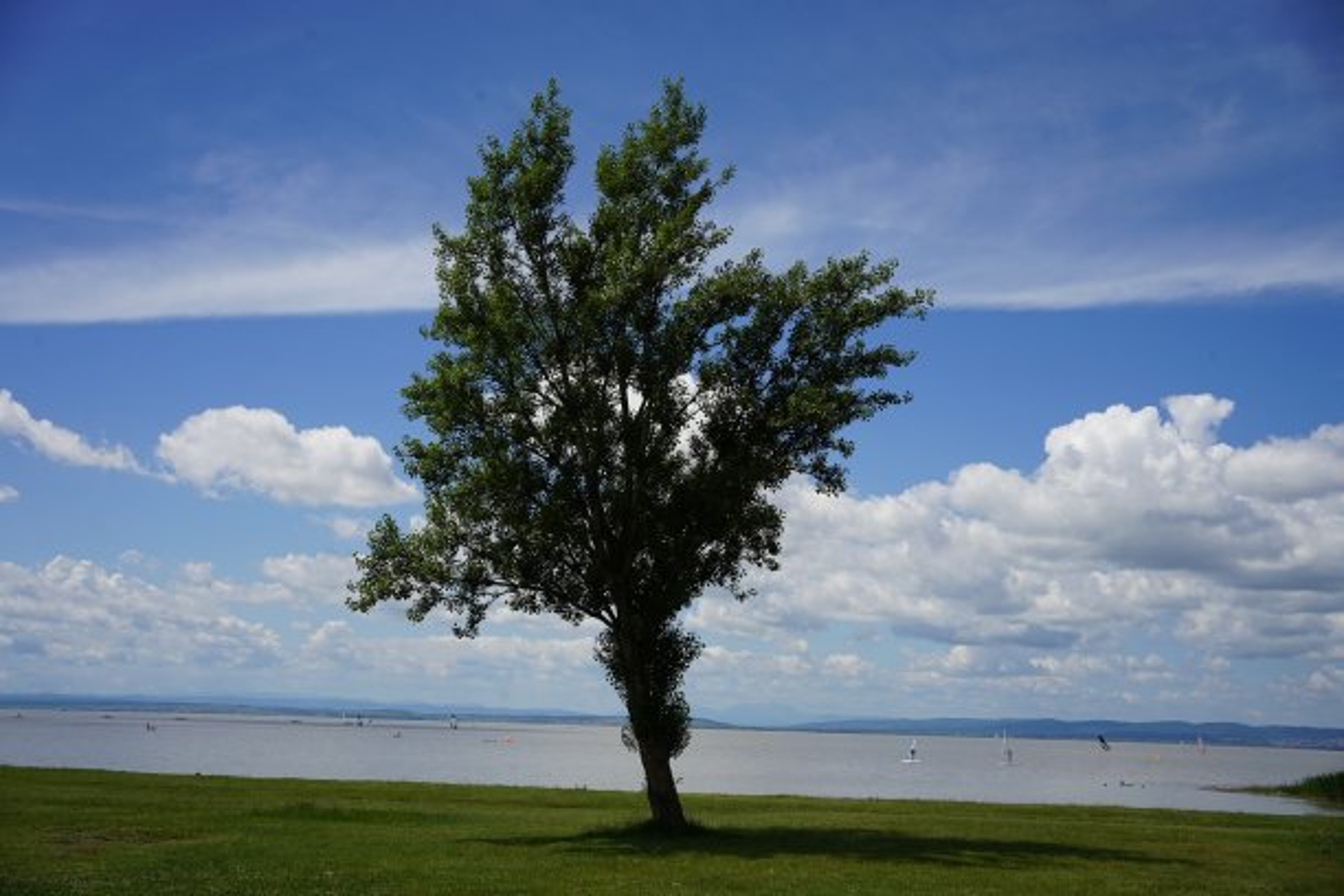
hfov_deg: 54.4
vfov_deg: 37.9
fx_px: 1307
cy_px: 448
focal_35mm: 35
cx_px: 672
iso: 100
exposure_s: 1/320
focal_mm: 35
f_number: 11
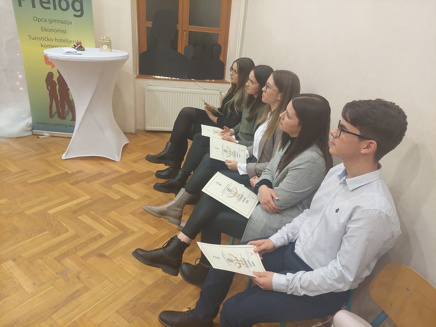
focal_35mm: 25
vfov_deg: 54.9
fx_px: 315
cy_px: 164
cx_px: 218
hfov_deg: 69.4
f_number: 1.8
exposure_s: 1/50
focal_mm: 5.23
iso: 640
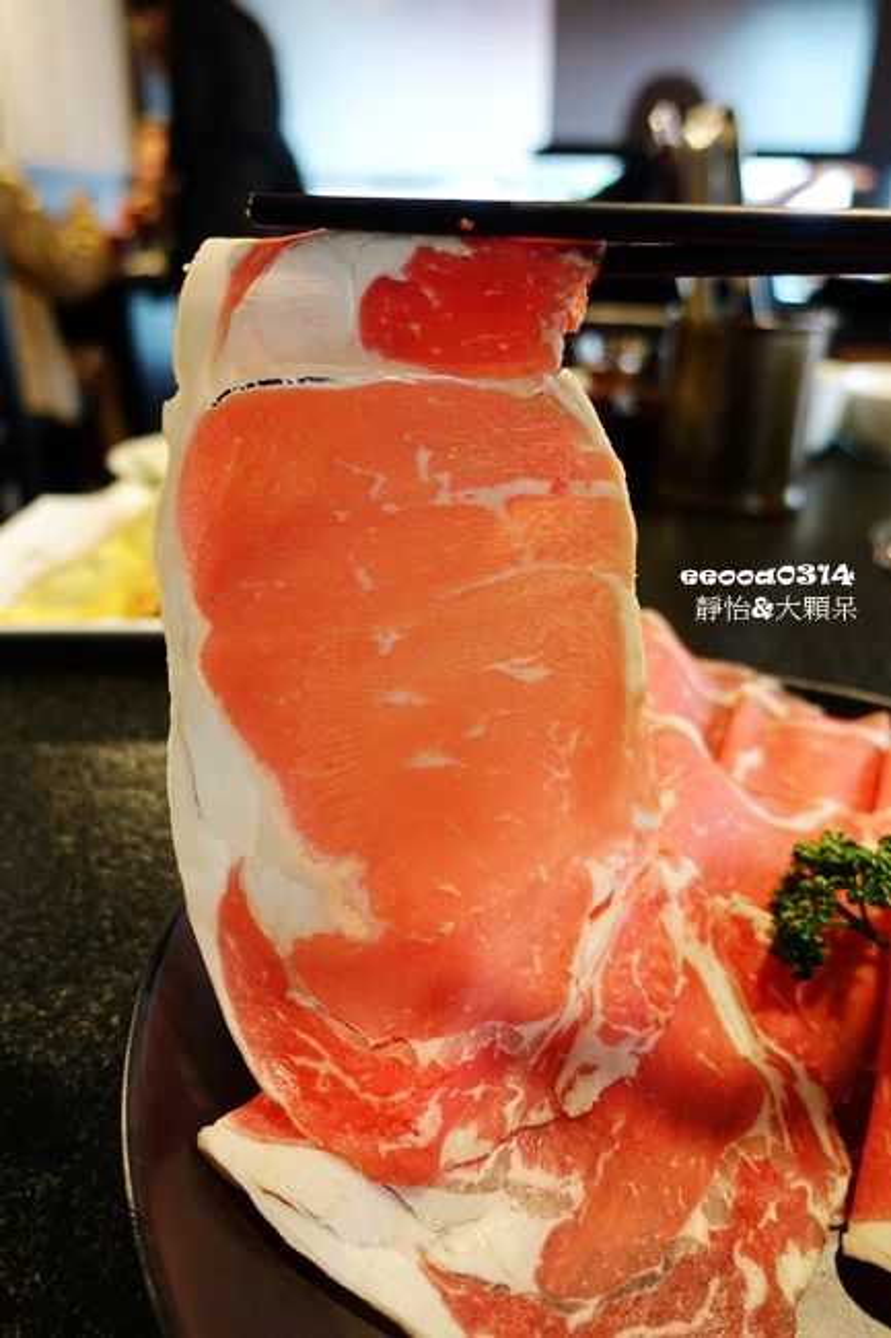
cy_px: 669
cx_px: 446
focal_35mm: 24
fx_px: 891
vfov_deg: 73.8
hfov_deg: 53.1
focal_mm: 8.8
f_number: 1.8
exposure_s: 1/30
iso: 400
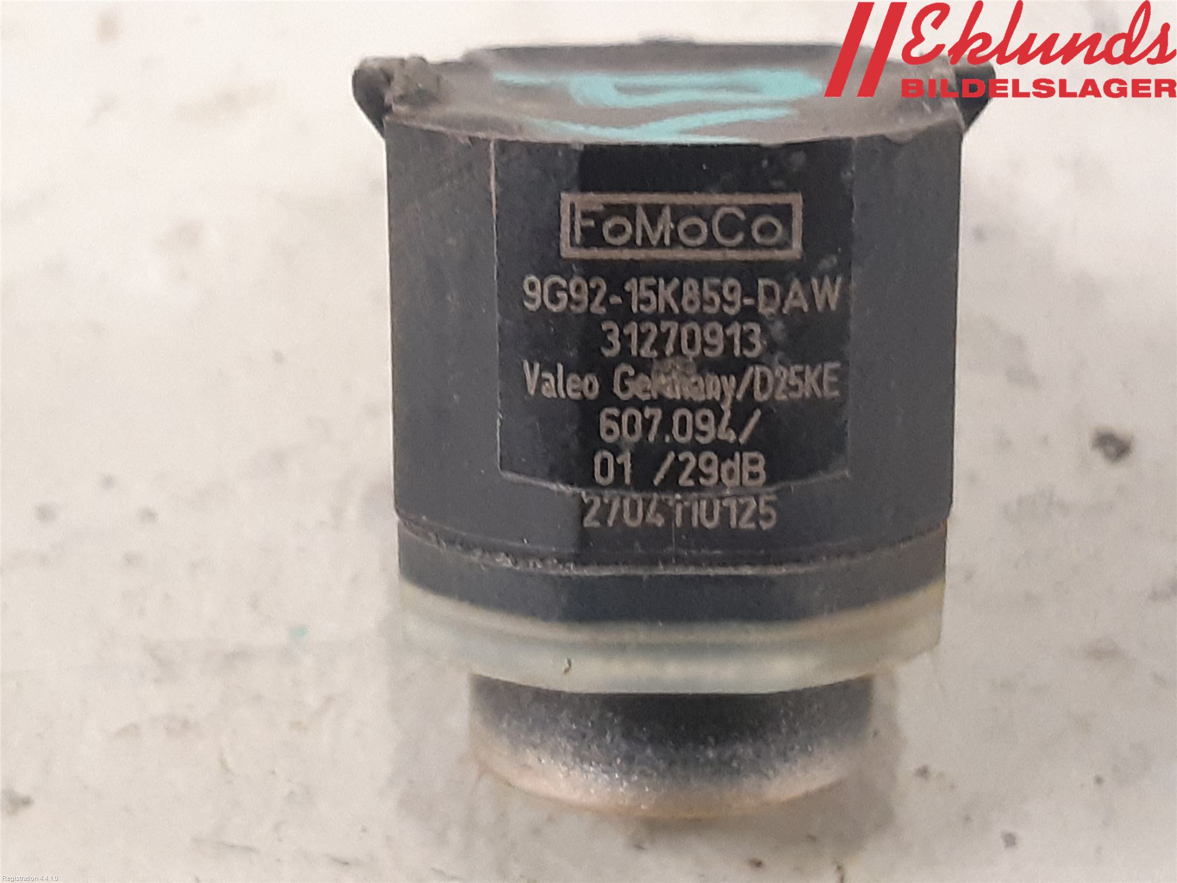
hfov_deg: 67.3
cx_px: 588
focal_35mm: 26
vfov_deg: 53.1
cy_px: 442
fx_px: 884
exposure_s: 1/25
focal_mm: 3.93
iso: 250
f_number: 1.7
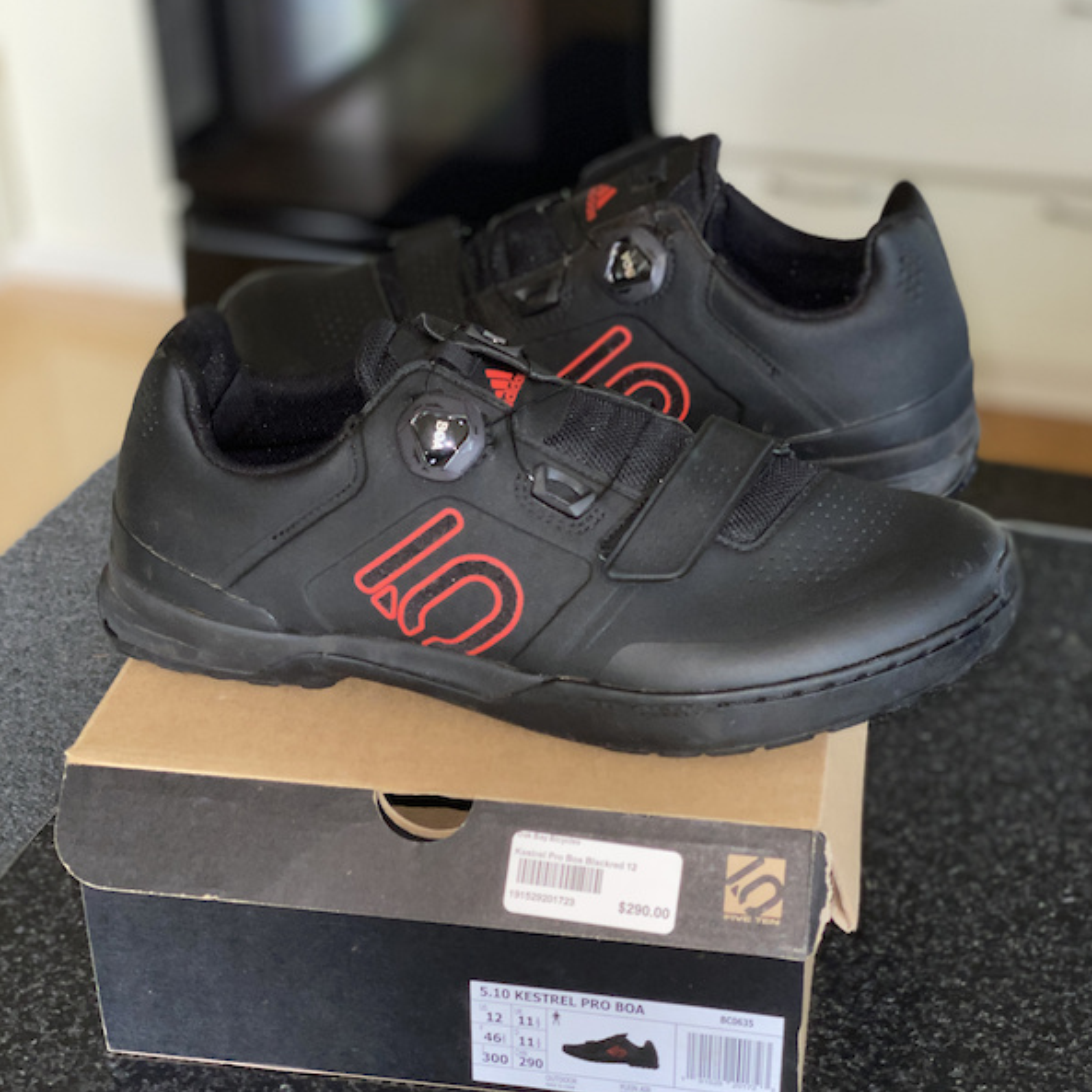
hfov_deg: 27.7
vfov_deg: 27.7
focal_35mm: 62
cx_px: 551
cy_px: 565
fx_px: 2213
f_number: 2
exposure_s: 1/40
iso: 32
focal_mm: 6
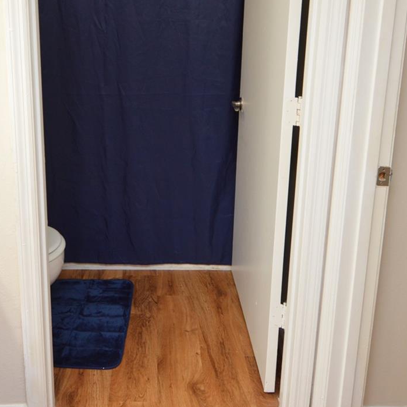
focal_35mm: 35
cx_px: 155
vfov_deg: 45.8
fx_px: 466
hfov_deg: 46.8
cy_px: 109
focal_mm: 12
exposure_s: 1/60
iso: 400
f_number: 4
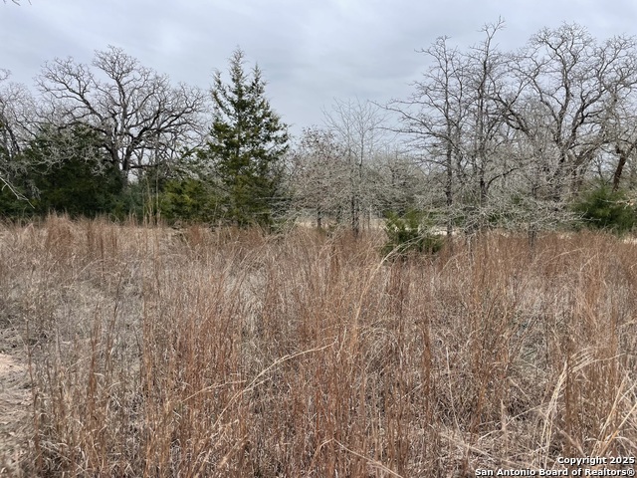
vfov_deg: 53.1
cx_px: 318
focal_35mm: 26
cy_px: 239
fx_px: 478
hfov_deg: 67.3
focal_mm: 4.2
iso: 32
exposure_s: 1/1033
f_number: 1.6
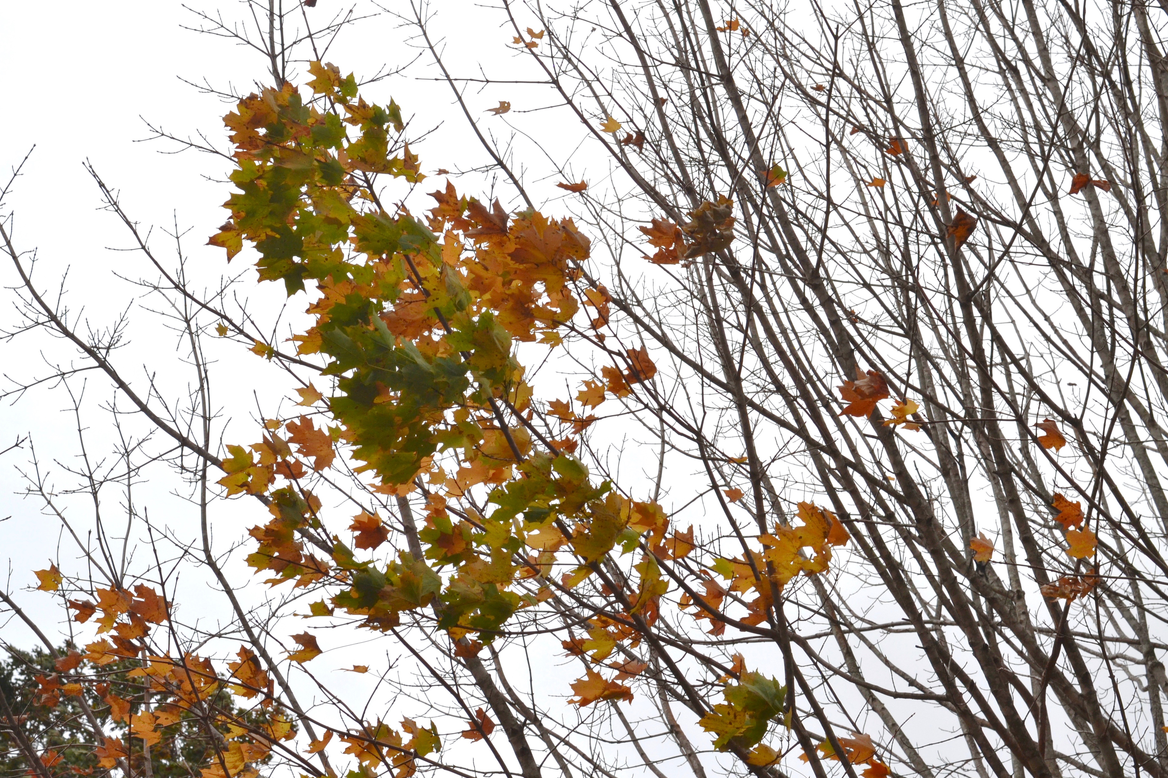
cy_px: 388
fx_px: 2693
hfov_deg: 24.5
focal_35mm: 83
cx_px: 539
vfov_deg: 16.5
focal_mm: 50
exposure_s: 1/640
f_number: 9
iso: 200
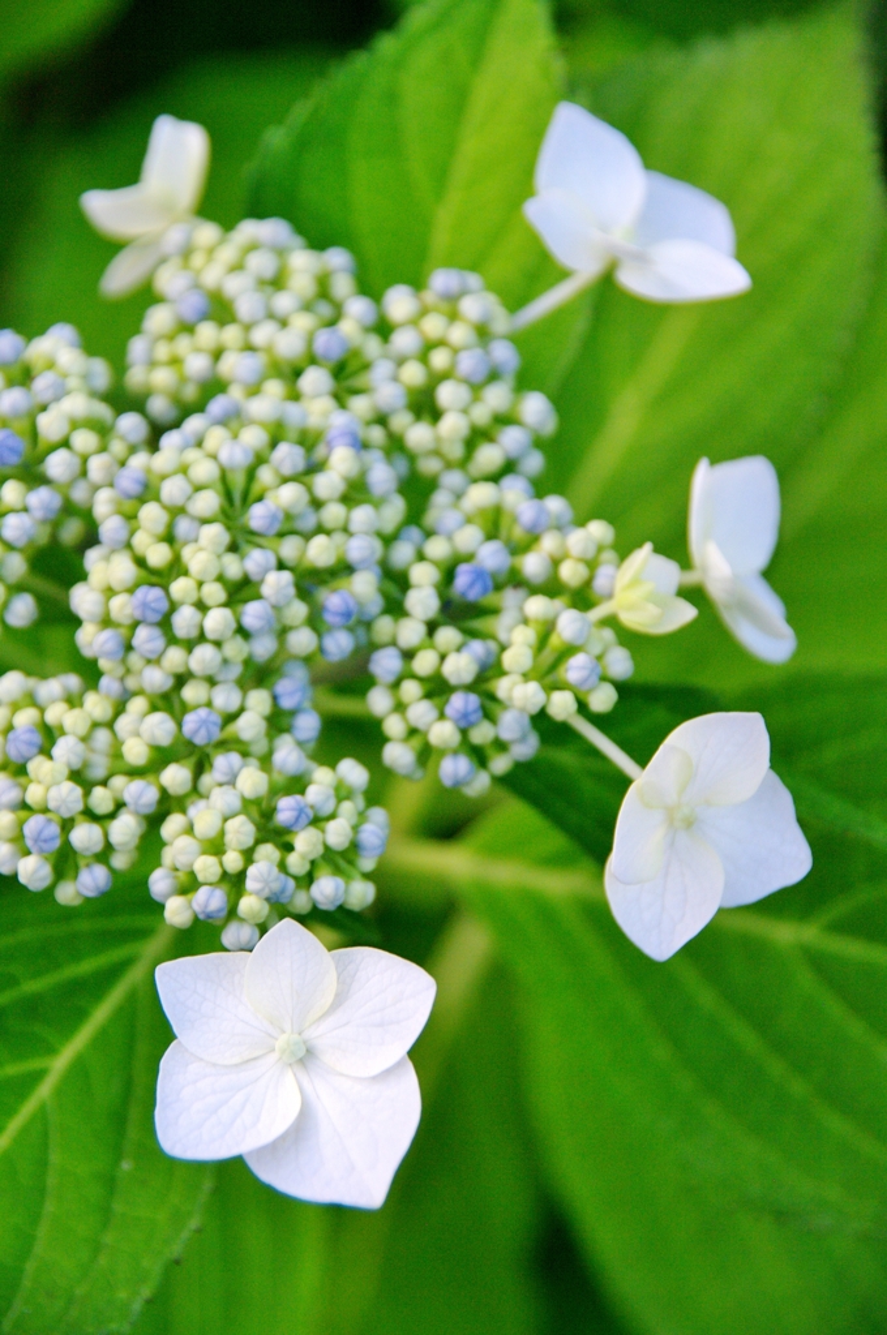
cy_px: 668
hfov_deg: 9.1
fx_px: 5558
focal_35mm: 150
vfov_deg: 13.7
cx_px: 444
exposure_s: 1/125
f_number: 6.7
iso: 800
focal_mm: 100
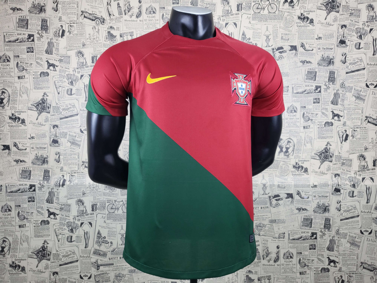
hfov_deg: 67.3
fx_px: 283
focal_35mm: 26
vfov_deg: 53.1
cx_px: 188
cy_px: 142
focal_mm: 4.25
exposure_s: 1/100
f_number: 1.8
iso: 125
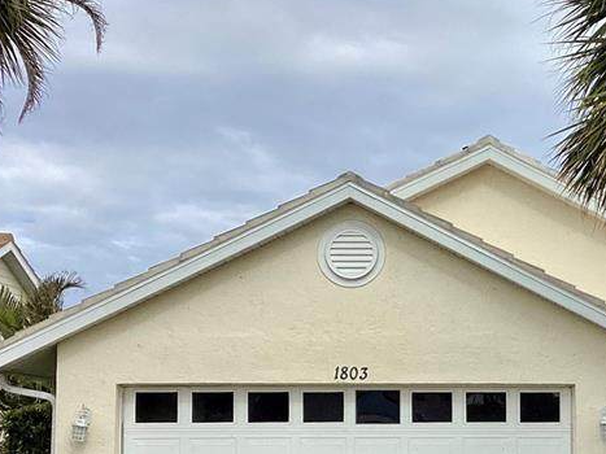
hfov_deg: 28.0
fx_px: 1190
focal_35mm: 68
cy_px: 364
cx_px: 480
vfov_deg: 21.3
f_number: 2.4
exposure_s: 1/1812
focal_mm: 3.3
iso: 25
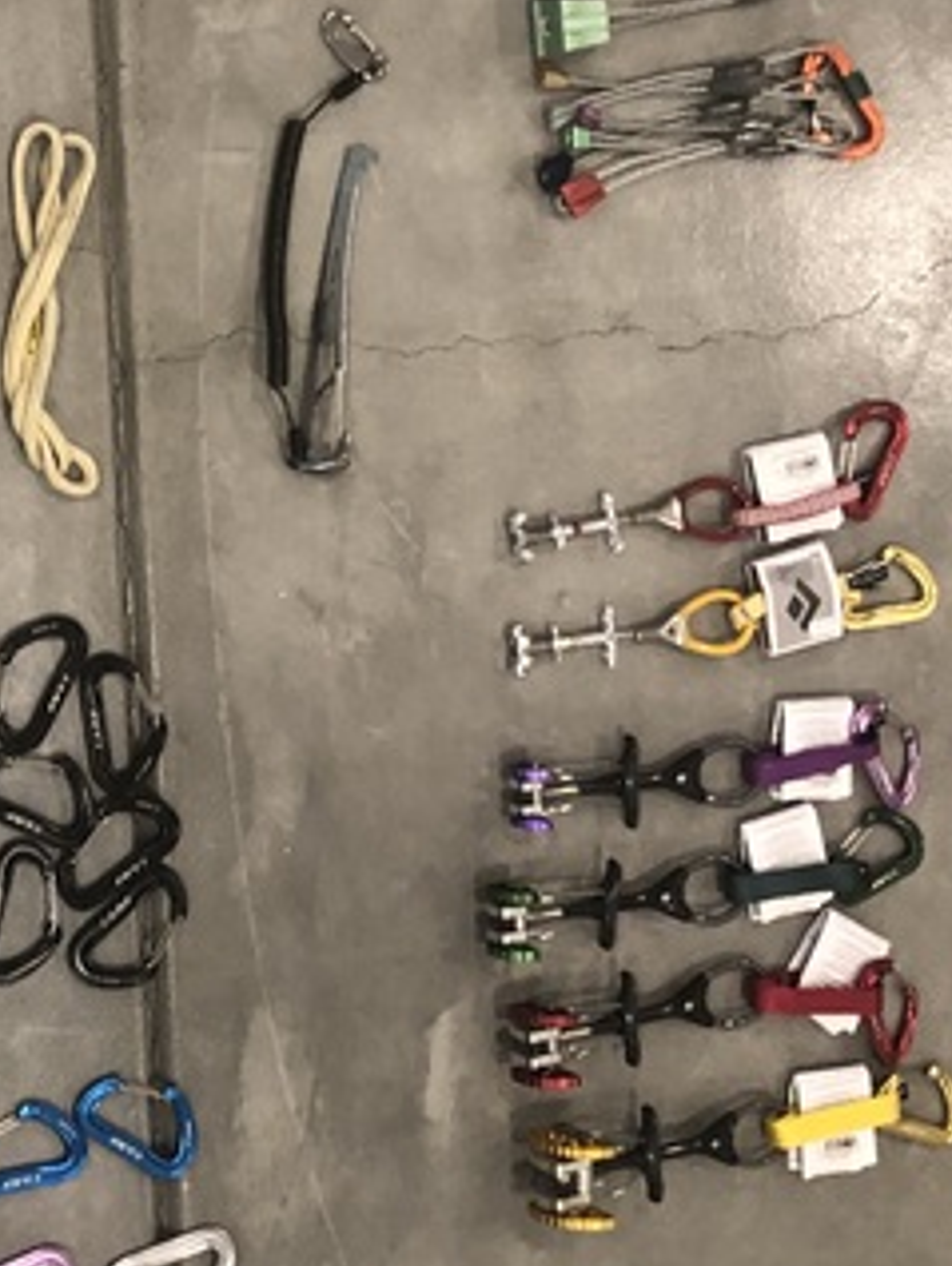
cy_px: 275
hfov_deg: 21.5
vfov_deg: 28.8
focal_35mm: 66
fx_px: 2417
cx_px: -10
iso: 64
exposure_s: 1/15
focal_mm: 4
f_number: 1.8
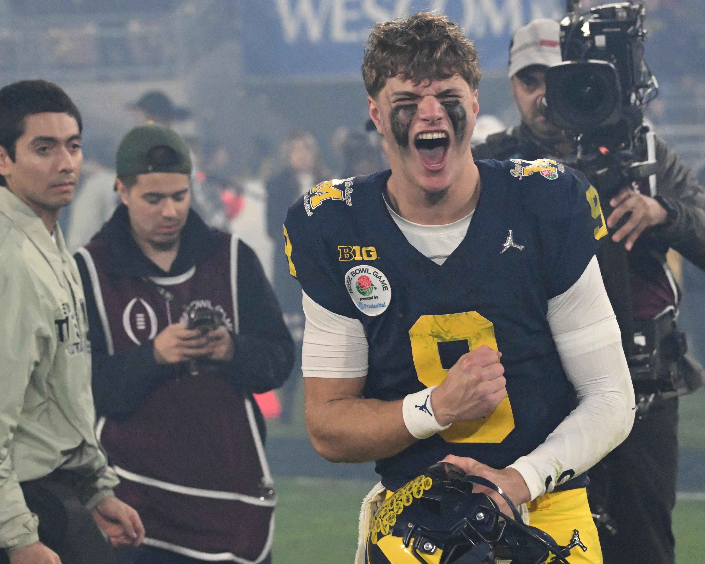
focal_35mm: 220
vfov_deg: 7.0
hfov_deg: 8.8
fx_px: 4590
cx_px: 414
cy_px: 282
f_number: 5.6
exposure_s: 1/3200
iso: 10000
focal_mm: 130
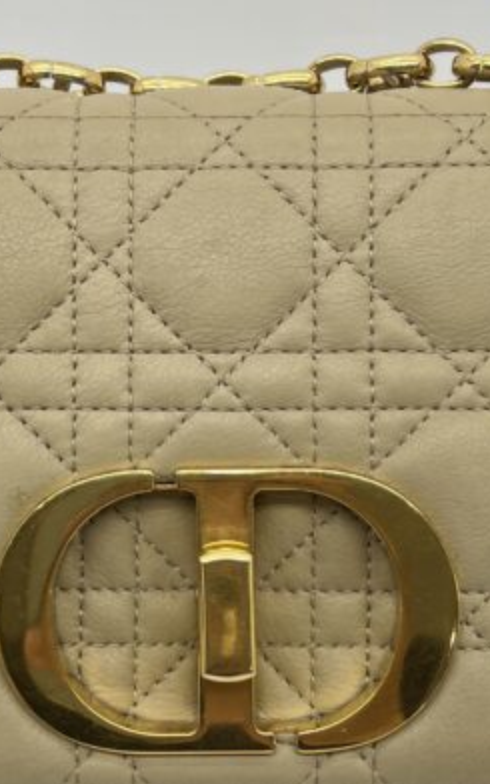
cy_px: 414
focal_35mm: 72
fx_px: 1538
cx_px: 228
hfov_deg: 18.1
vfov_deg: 28.6
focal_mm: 5.7
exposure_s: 1/187
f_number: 1.5
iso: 40
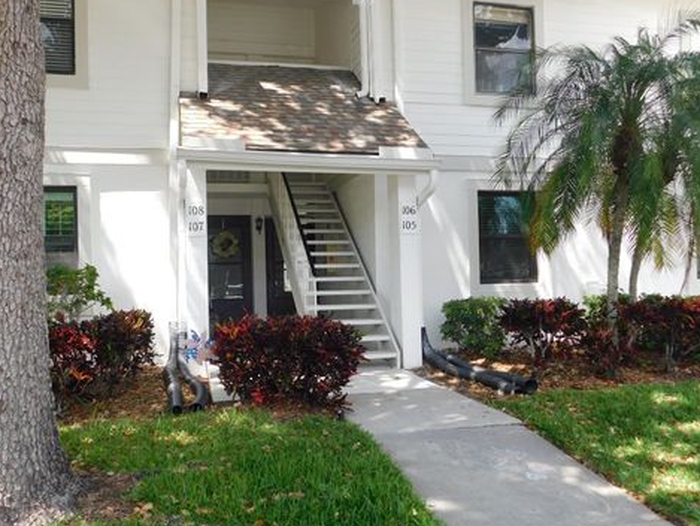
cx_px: 342
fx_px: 647
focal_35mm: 32
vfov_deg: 44.2
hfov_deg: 56.8
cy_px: 264
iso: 125
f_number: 3.2
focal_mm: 5.3
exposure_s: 1/320
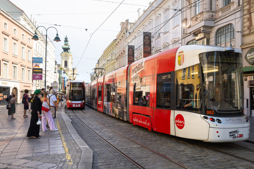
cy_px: 89
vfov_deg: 40.0
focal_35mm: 33
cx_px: 131
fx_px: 233
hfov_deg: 57.2
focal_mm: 30
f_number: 10
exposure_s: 1/80
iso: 100
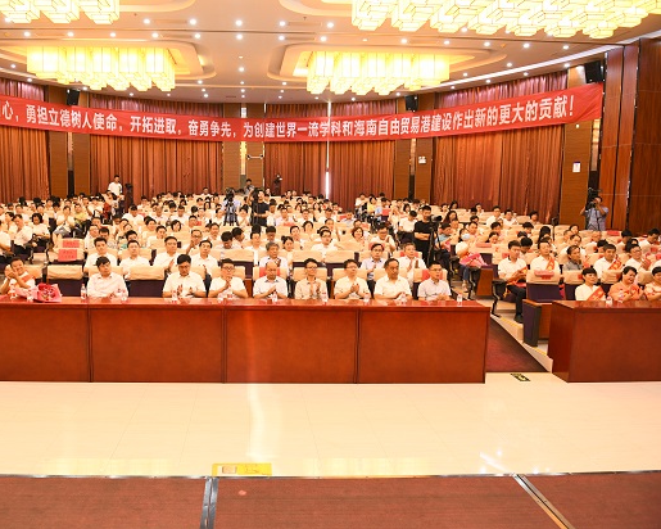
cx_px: 262
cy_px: 263
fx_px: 548
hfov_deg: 61.6
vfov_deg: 51.5
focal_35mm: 28
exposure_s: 1/80
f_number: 4
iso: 1250
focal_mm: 24
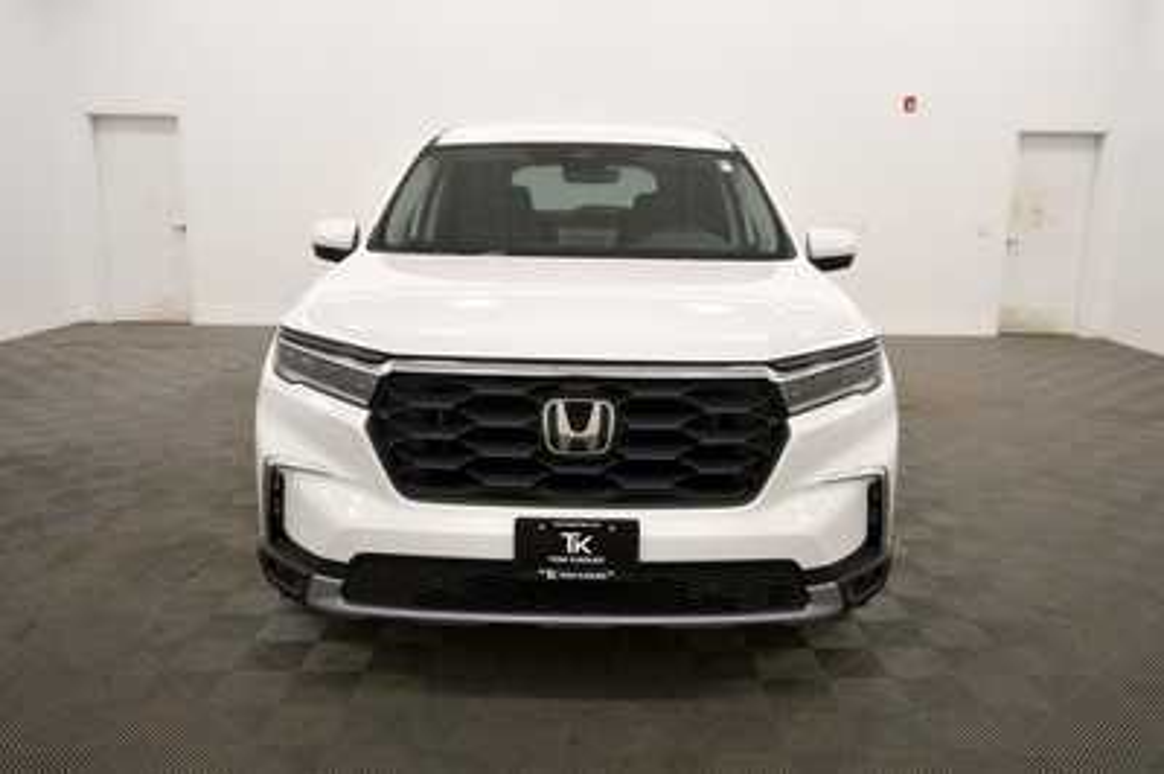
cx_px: 582
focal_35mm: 27
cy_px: 387
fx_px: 872
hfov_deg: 67.4
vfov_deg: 47.9
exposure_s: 1/200
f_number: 5.3
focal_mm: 18
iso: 800
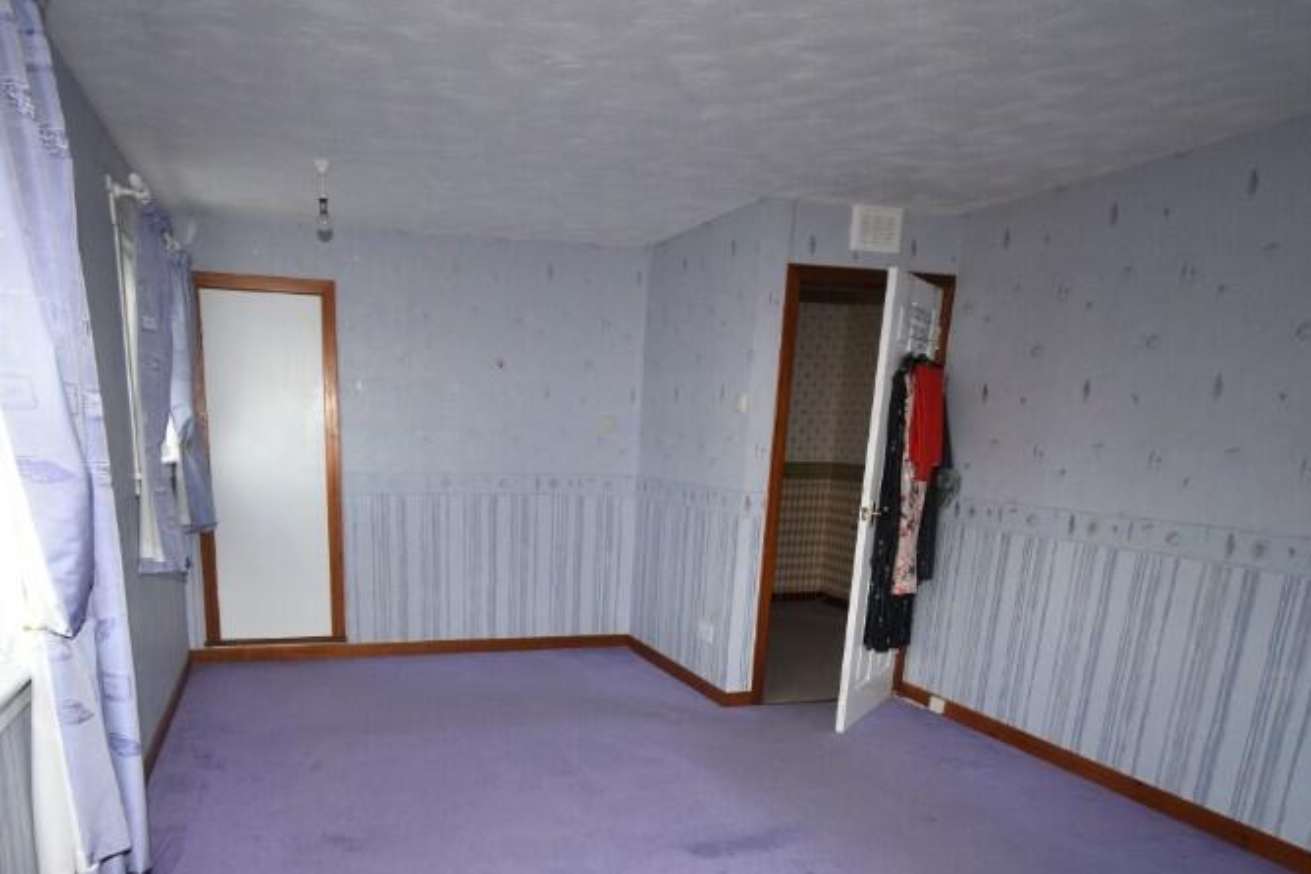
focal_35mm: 23
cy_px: 643
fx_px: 837
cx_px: 518
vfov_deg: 52.9
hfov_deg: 75.2
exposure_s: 1/250
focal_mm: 10
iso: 720
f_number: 4.5
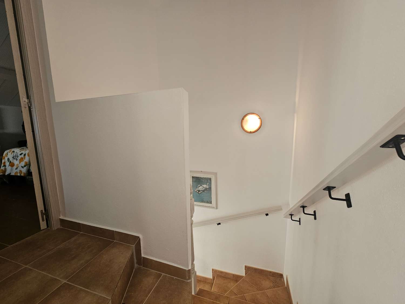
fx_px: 152
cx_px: 202
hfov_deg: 106.2
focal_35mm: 13
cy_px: 152
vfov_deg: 89.9
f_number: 2.2
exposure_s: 1/50
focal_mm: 2.2
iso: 125
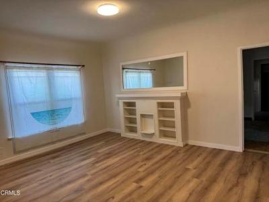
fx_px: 187
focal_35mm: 24
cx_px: 134
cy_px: 101
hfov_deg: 71.6
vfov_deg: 56.8
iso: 160
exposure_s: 1/120
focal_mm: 6.76
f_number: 1.78
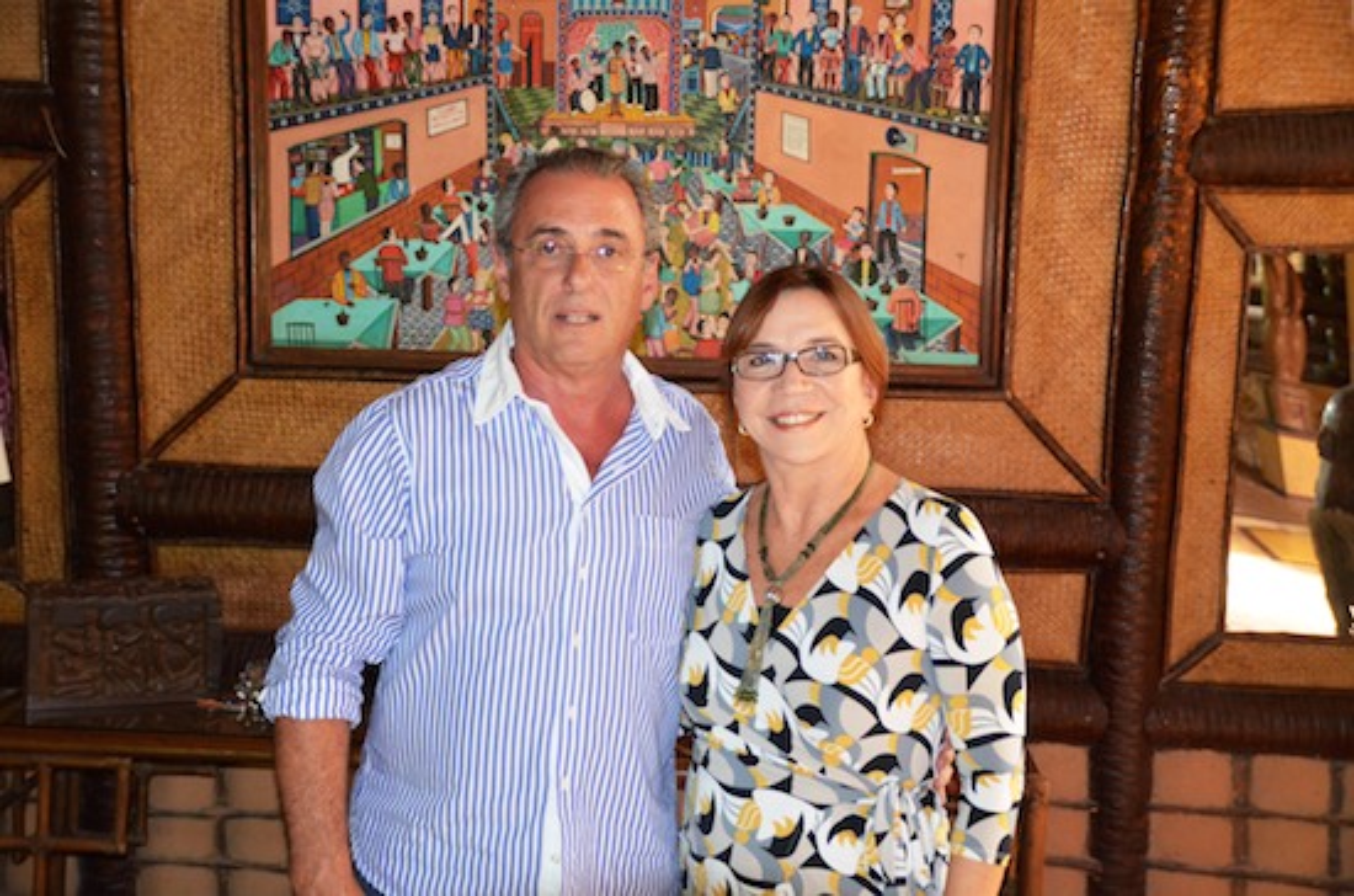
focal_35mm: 44
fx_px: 1632
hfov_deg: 45.1
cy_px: 448
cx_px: 677
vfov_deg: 30.7
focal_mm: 29
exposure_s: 1/60
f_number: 4
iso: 1600
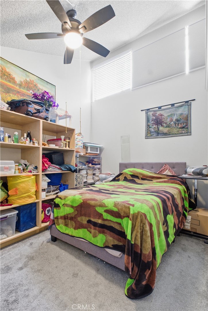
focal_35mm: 15
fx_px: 130
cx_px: 104
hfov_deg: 77.4
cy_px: 156
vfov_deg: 100.4
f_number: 9
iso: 800
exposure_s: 1/3.33
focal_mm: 10
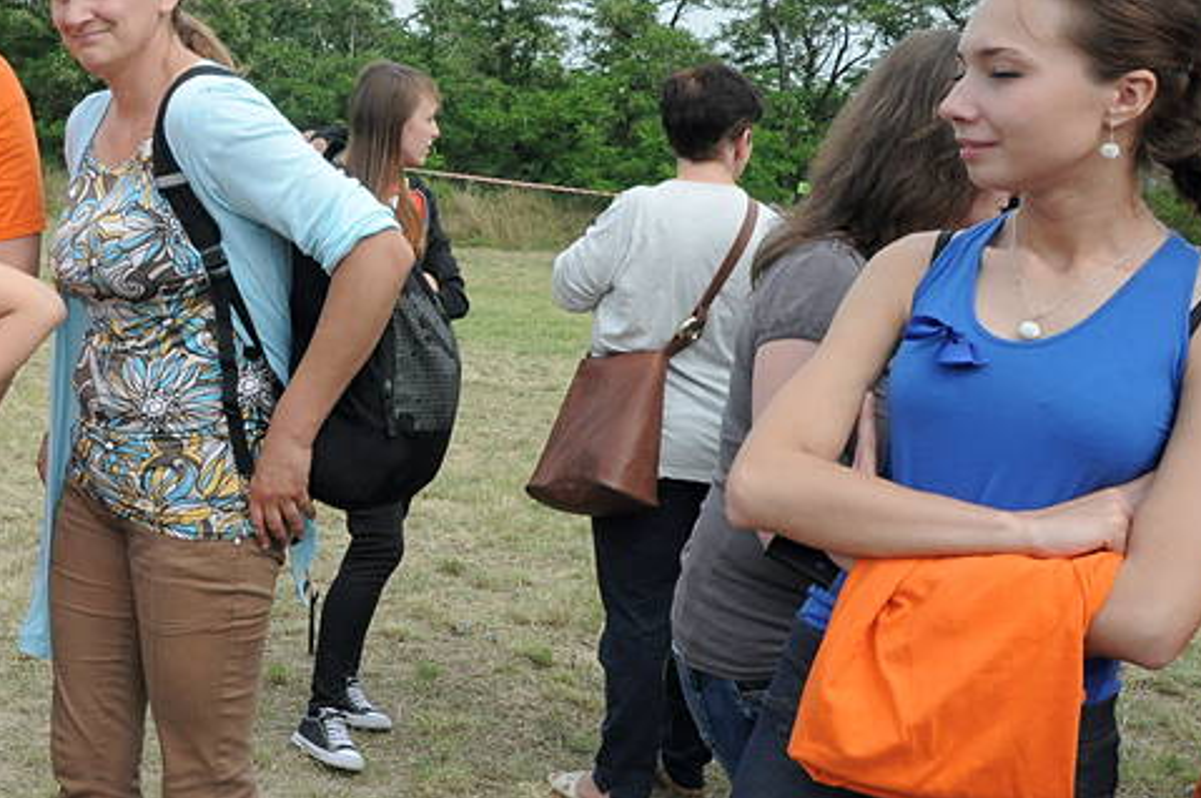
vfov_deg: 24.2
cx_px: 173
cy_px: 385
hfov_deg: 34.2
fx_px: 1862
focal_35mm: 56
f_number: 11
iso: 800
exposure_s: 1/500
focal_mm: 21
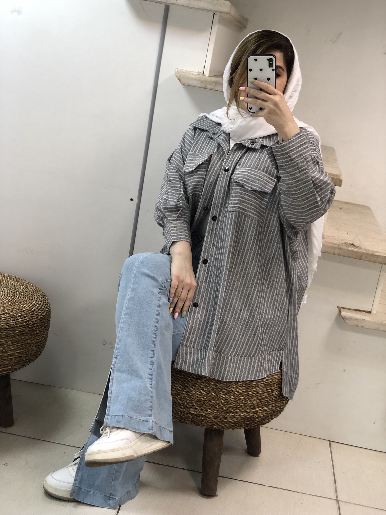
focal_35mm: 52
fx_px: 773
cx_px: 193
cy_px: 258
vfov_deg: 36.8
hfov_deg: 28.0
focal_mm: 6
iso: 40
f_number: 2.4
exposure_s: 1/50
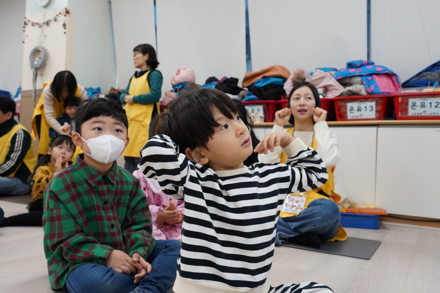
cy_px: 146
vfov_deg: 43.6
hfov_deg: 61.9
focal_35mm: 30
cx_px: 220
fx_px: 367
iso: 2500
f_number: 7.1
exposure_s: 1/80
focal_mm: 30
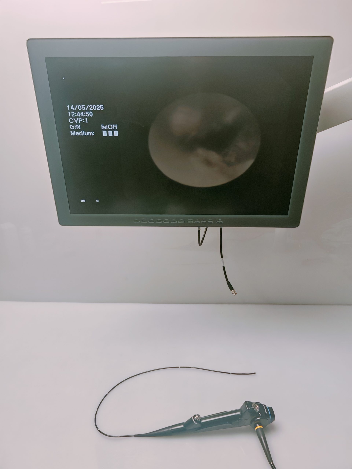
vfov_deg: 79.0
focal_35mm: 21
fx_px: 285
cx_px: 176
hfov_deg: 63.4
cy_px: 234
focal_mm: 1.82
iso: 64
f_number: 2
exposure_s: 1/100
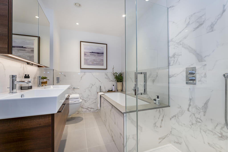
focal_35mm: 15
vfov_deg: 77.3
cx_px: 114
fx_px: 95
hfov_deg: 100.4
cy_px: 76
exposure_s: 1/18
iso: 250
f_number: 7.1
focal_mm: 10
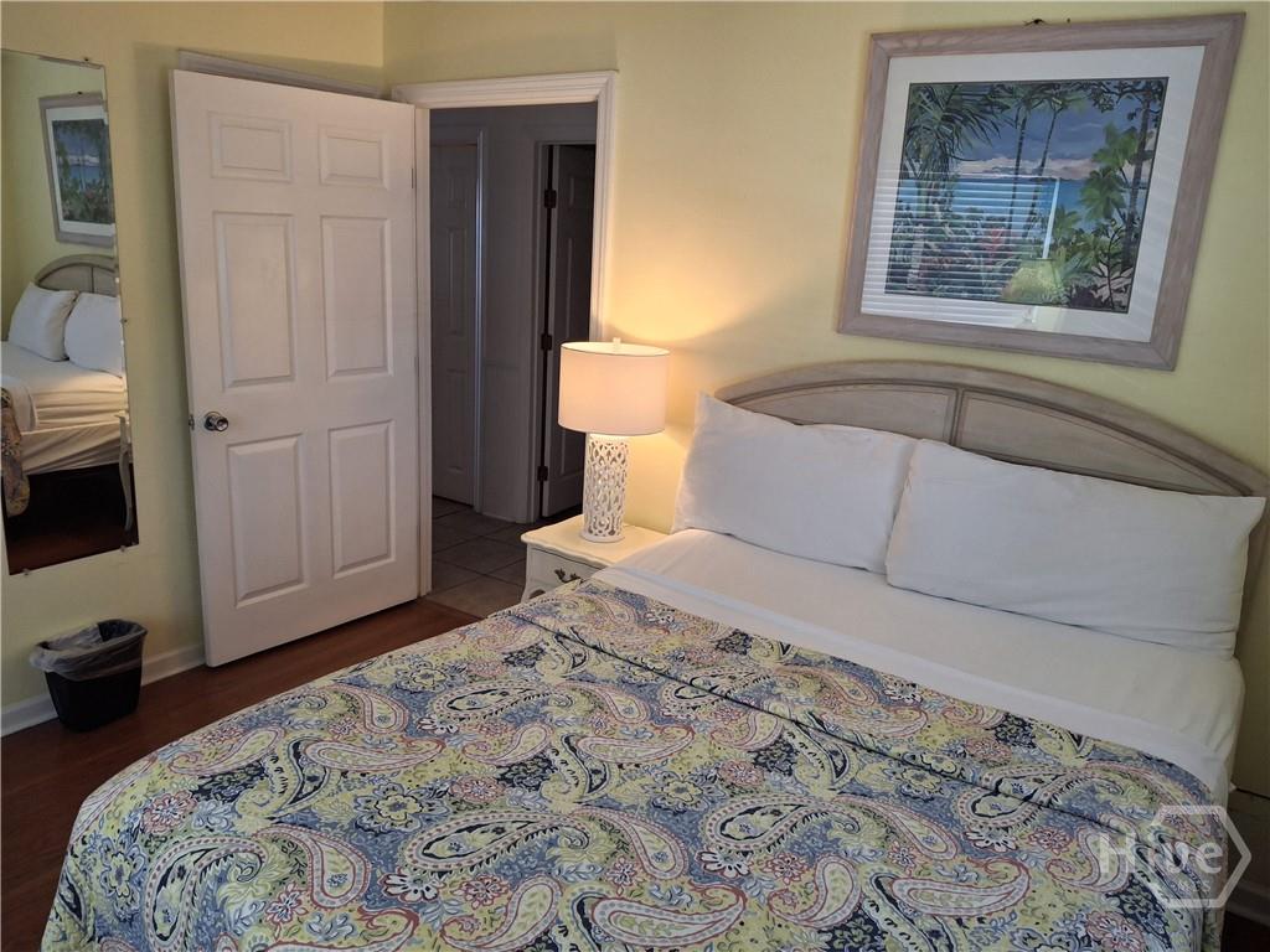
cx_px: 635
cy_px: 476
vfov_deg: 54.9
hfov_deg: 69.4
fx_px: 917
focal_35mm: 25
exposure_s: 1/100
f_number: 1.8
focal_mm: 4.69
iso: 160
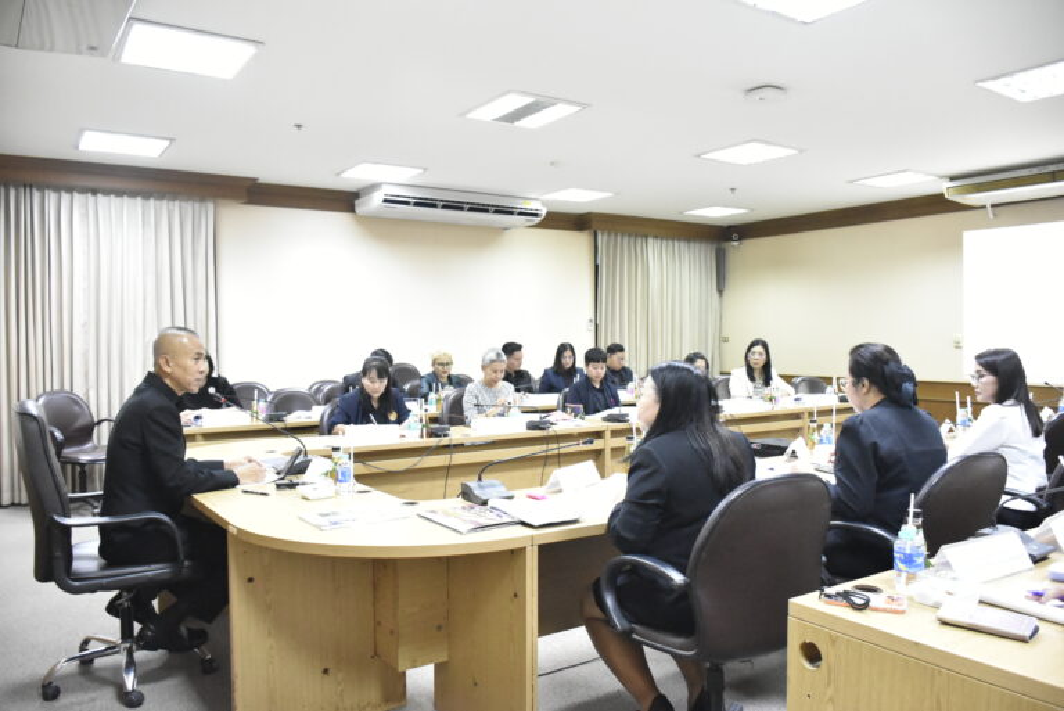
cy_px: 356
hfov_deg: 67.4
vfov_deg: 48.0
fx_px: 798
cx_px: 532
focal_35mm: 27
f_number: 3.5
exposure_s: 1/100
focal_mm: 18
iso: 6400
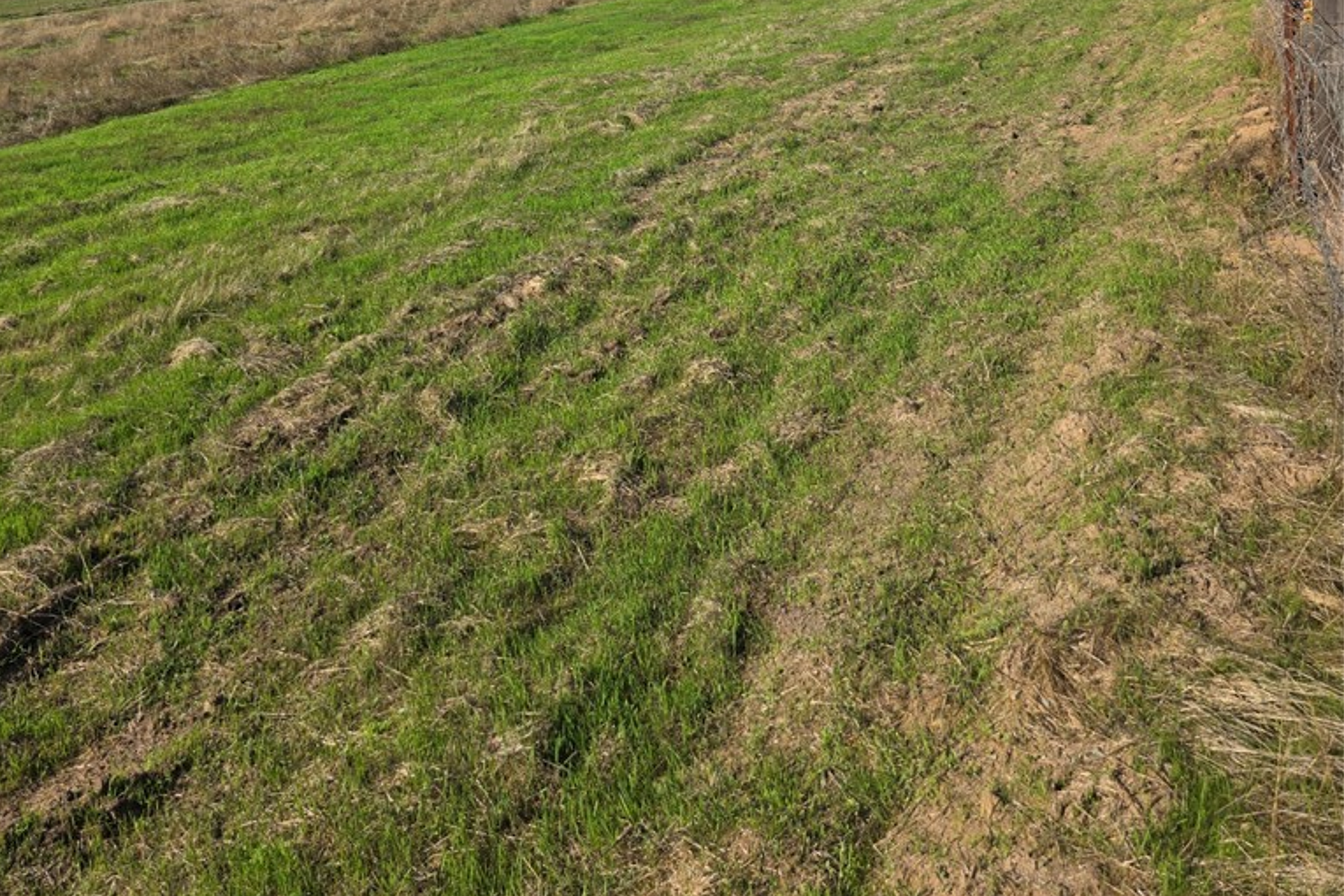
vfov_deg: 37.7
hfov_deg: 58.7
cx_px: 671
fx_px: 1195
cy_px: 53
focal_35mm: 32
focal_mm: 6.3
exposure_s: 1/6355
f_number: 1.7
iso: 80
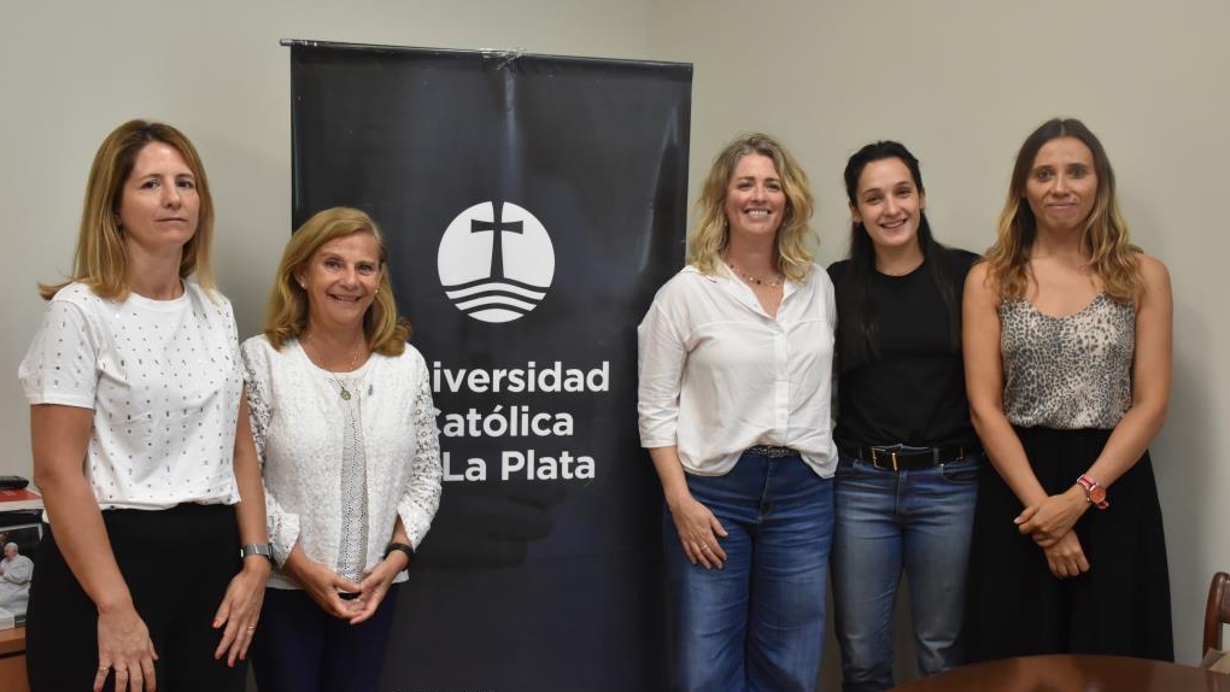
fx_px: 1337
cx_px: 614
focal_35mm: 41
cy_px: 329
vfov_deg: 29.0
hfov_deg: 49.4
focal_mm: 26
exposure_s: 1/125
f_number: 5.6
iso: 1600
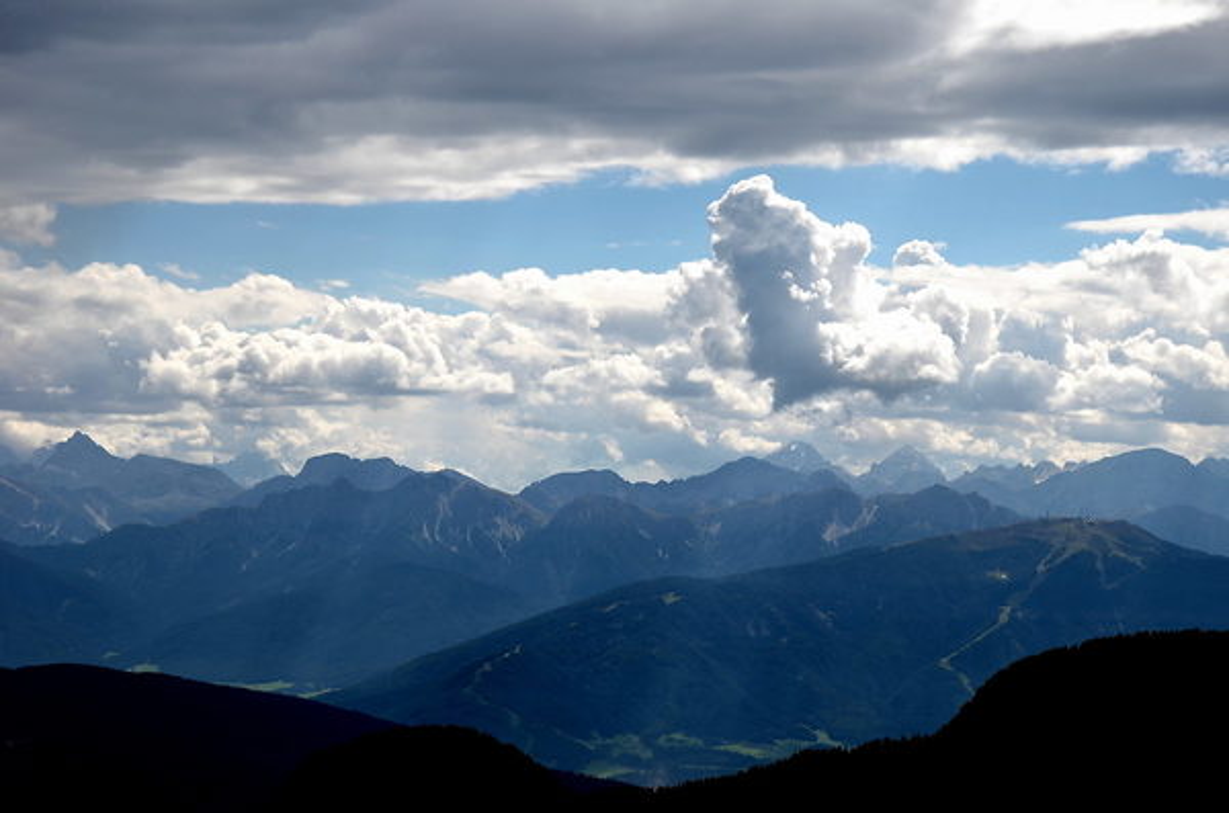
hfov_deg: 23.4
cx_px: 614
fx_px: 2963
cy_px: 406
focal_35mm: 87
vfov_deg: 15.6
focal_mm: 58
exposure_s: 1/400
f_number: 10
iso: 100
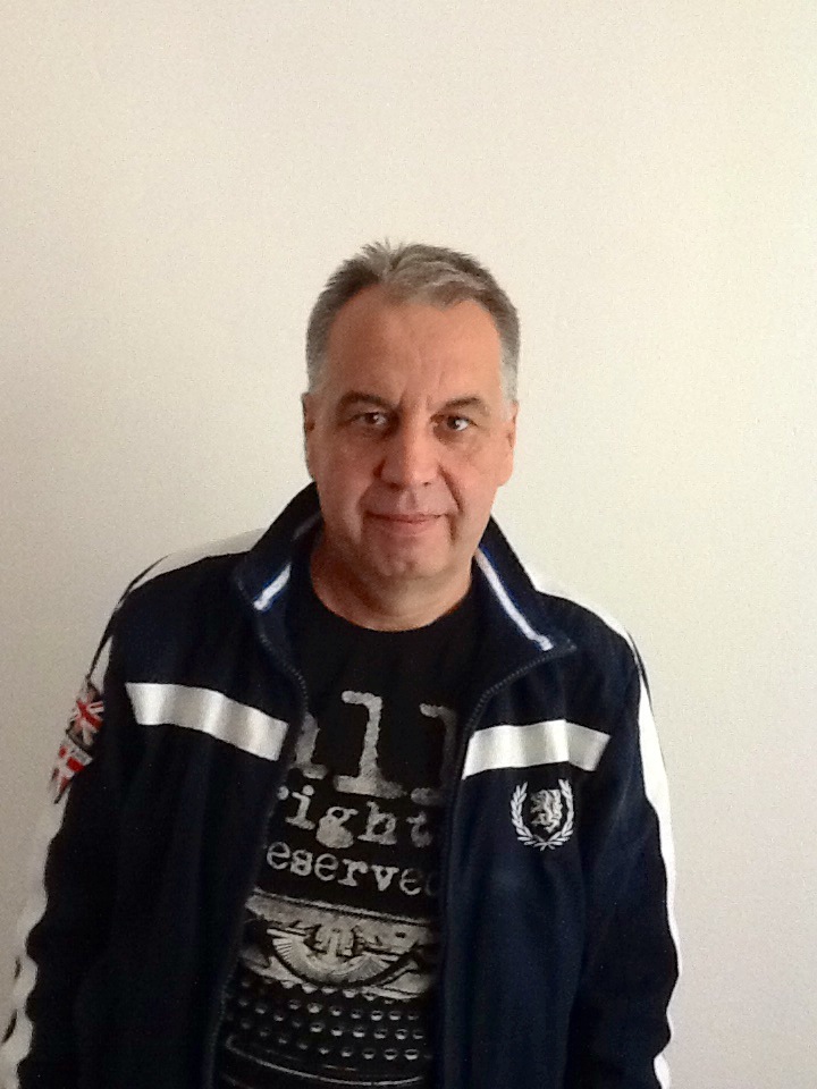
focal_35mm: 44
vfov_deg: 42.9
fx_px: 1385
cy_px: 544
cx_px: 408
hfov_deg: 32.9
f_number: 2.4
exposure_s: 1/30
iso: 200
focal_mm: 2.03
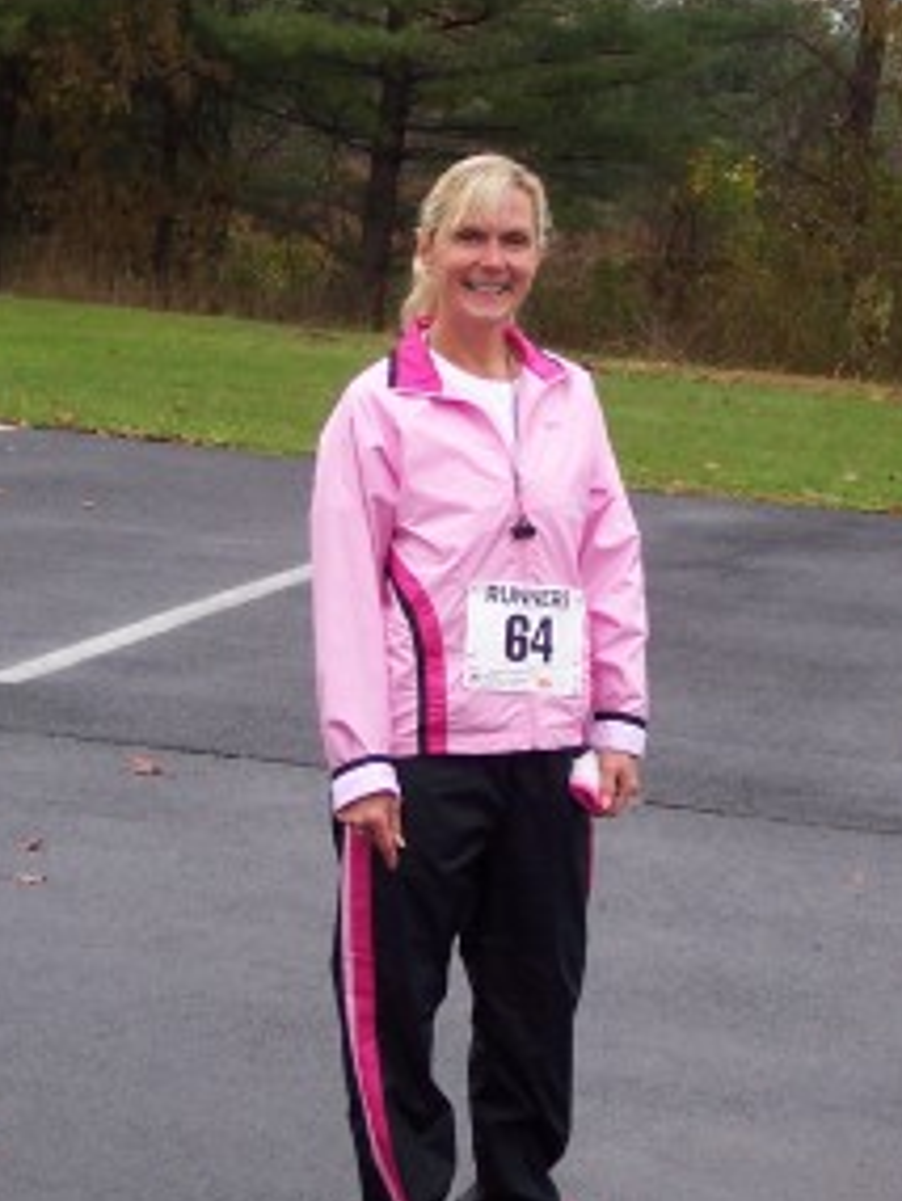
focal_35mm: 112
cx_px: 521
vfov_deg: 17.6
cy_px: 624
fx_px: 3888
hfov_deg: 13.2
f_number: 4
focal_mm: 10.8
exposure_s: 1/90
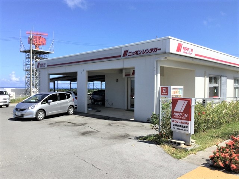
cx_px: 120
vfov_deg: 45.4
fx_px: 214
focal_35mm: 31
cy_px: 90
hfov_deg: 58.4
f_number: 2.4
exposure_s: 1/1274
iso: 25
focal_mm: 3.3
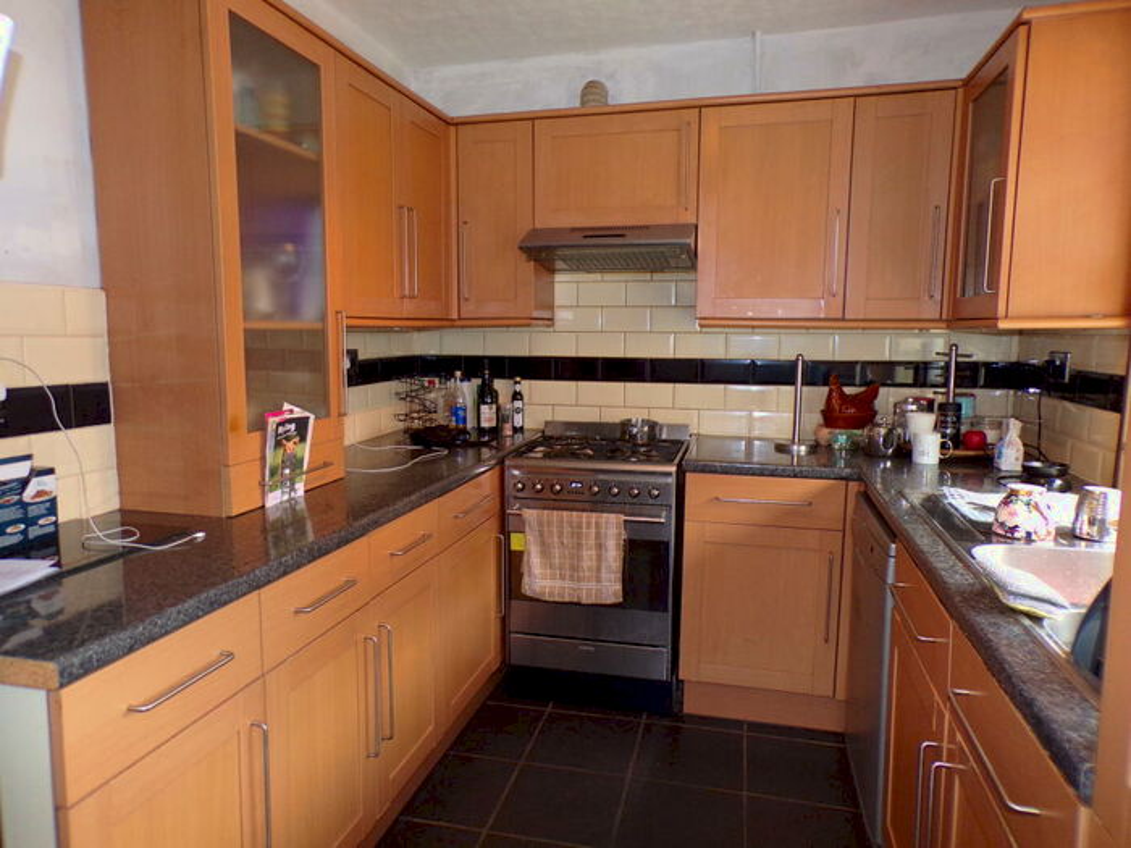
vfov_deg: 56.8
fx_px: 784
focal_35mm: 24
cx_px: 566
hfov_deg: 71.6
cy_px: 424
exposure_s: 1/34
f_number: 3
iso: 200
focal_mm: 4.3
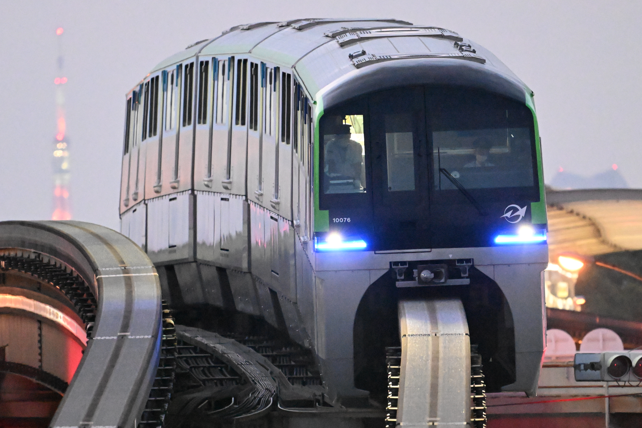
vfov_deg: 1.5
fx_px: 16045
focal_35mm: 900
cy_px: 214
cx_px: 321
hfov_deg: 2.3
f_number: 6.3
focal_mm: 600
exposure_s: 1/80
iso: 22800
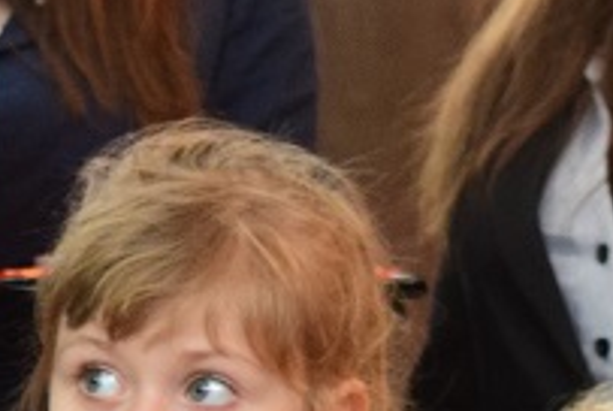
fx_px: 6940
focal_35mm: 407
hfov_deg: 5.0
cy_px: 997
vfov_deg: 3.3
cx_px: -637
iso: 1600
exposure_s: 1/25
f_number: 5
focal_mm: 46
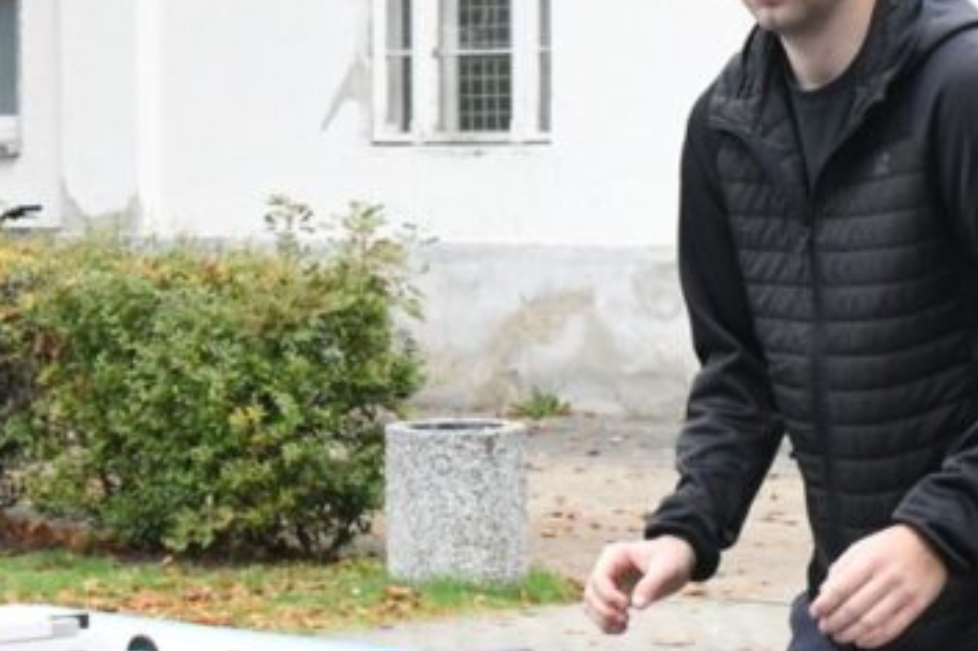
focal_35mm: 145
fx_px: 3937
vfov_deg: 9.5
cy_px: 332
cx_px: 230
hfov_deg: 14.1
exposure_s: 1/800
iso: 6400
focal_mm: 50
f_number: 13
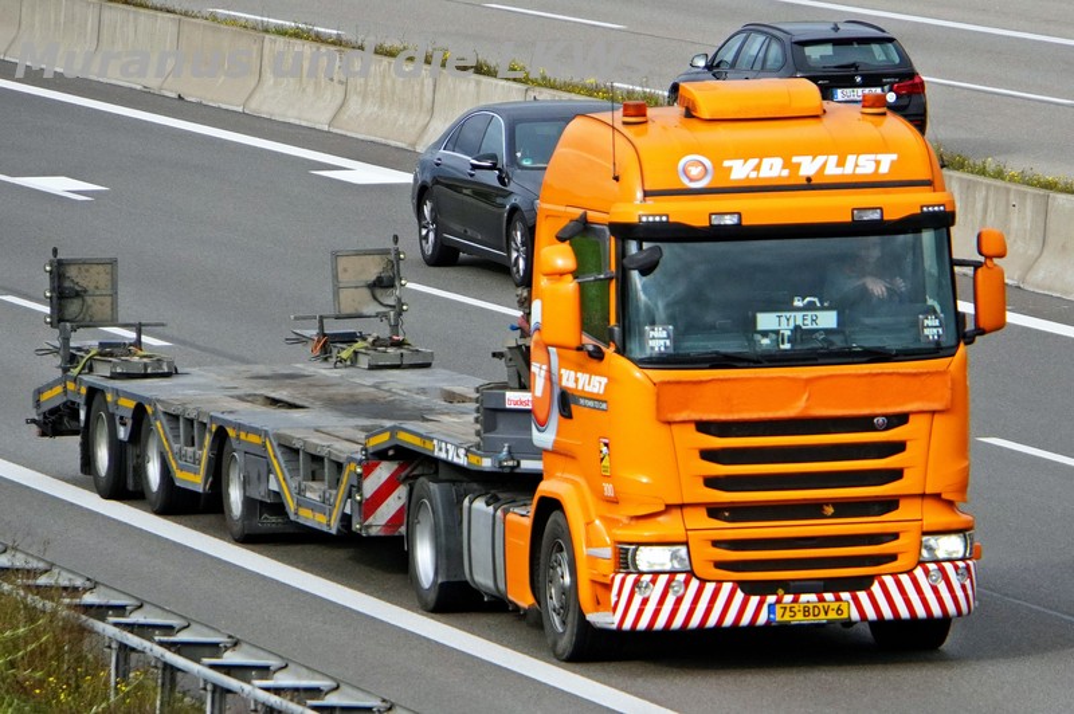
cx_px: 537
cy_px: 357
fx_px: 8942
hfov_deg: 6.9
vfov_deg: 4.6
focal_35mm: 300
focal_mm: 200
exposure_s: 1/2500
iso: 1000
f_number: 6.3
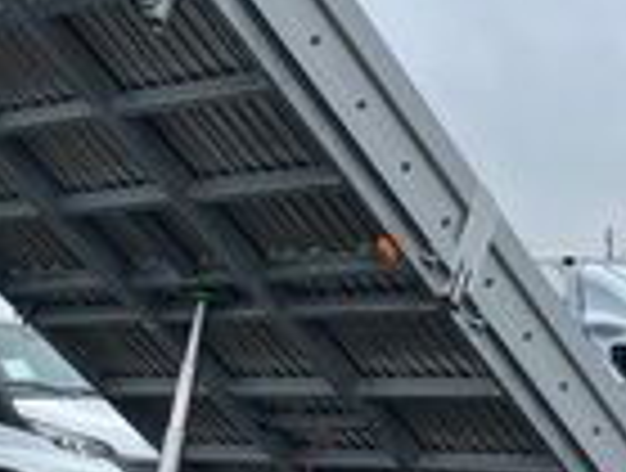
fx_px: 1650
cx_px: -144
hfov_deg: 20.0
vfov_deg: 16.3
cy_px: 337
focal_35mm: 91
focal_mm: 5.1
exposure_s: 1/878
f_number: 1.6
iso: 50
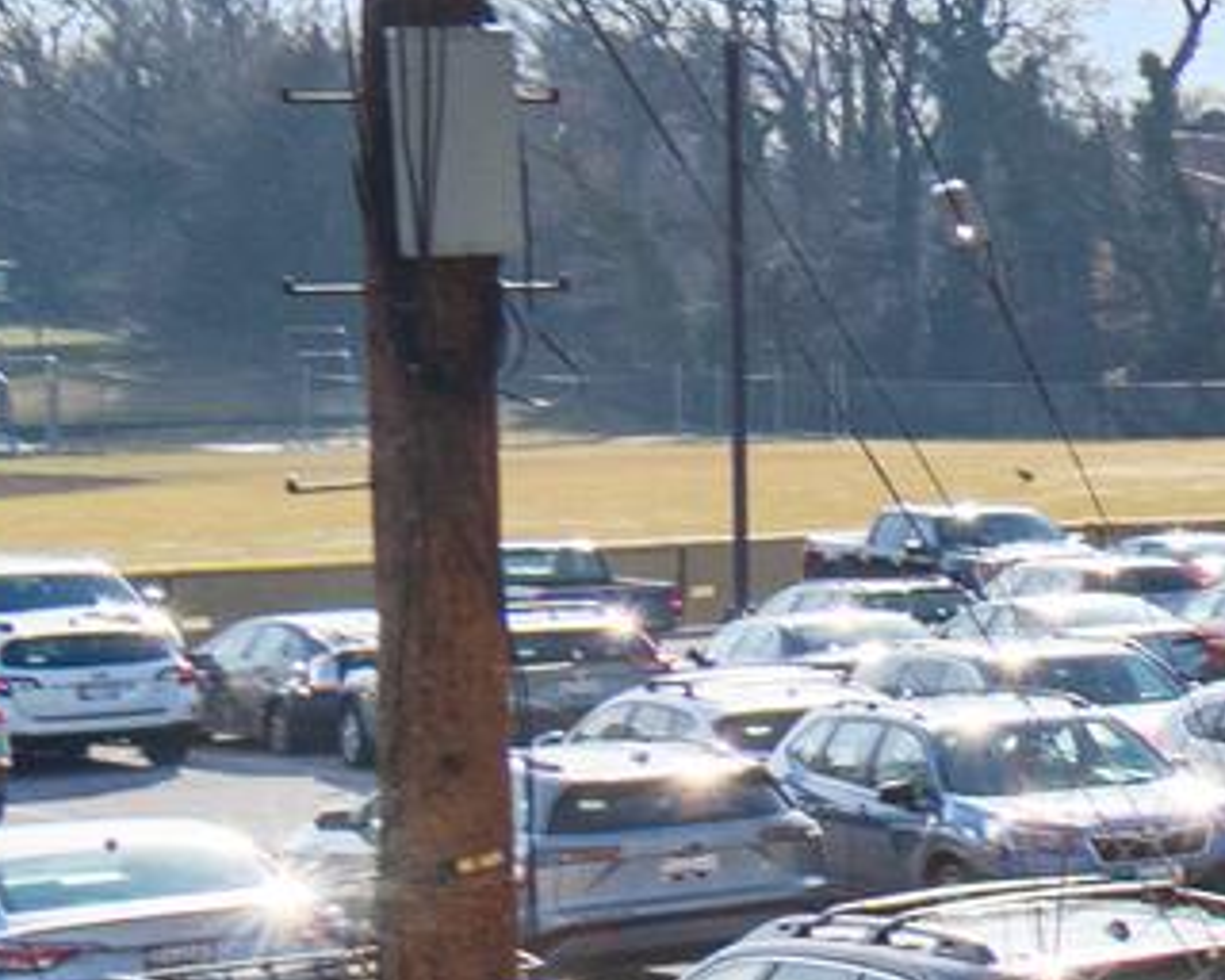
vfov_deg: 17.1
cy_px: 557
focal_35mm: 90
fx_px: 3263
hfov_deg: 11.7
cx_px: 3621
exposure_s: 1/500
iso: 200
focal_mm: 10
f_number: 8
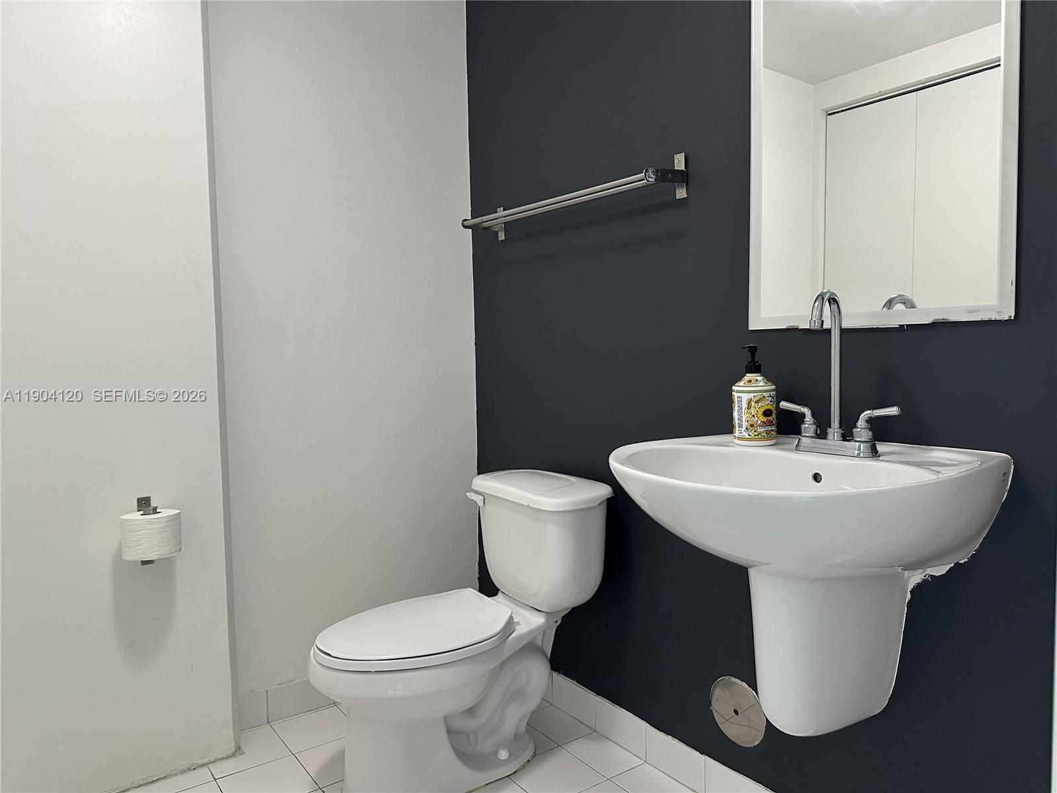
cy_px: 396
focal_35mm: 24
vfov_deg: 56.8
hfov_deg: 71.6
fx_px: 733
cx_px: 528
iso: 320
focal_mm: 6.86
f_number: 1.78
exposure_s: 1/60
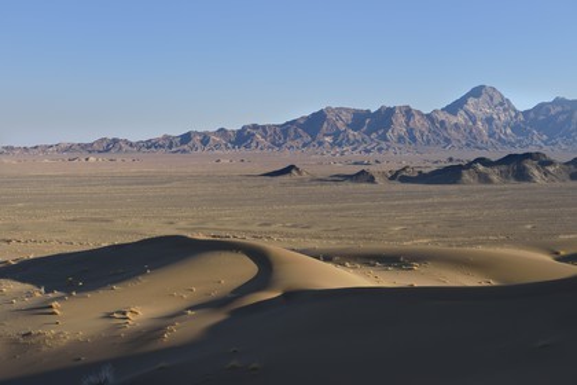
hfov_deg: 32.4
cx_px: 288
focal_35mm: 62
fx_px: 994
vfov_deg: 21.9
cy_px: 192
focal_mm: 62
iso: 200
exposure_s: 1/250
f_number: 11
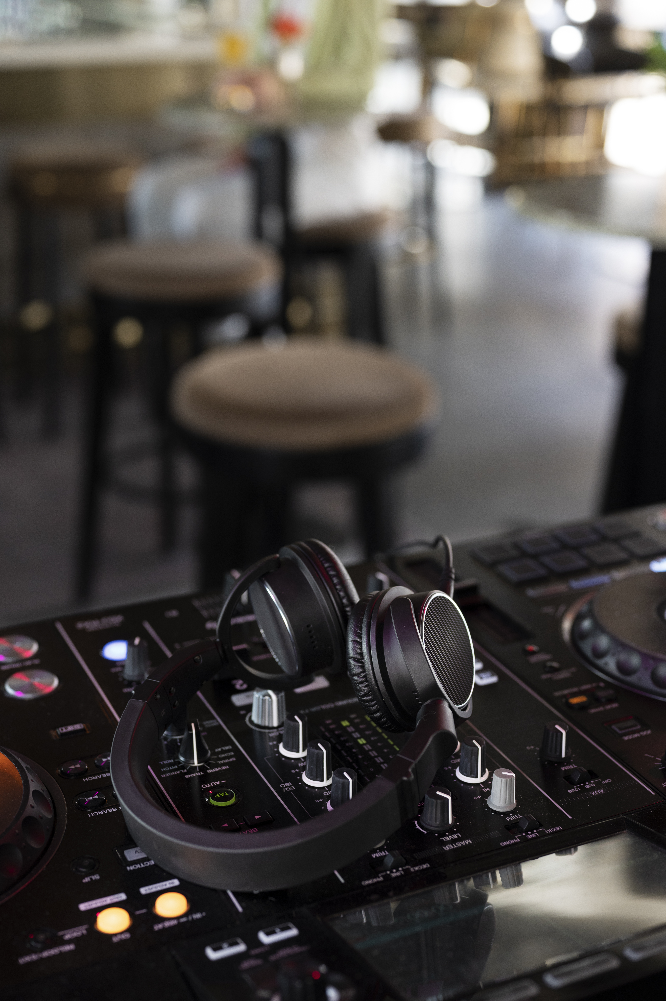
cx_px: 333
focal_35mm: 50
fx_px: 1389
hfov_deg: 27.0
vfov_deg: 39.6
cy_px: 500
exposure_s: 1/160
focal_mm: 50
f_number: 3.5
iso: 800
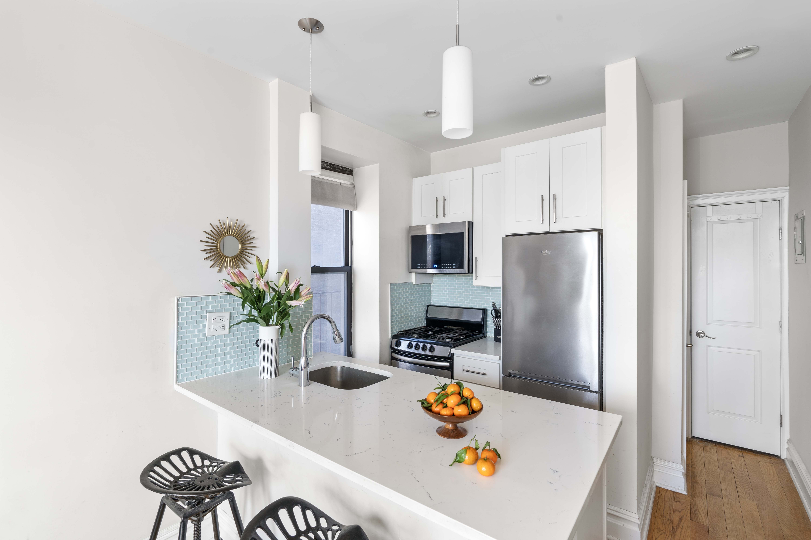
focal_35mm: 16
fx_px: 360
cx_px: 406
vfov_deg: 73.7
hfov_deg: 96.7
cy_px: 270
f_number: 10
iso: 100
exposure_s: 4
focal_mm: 16
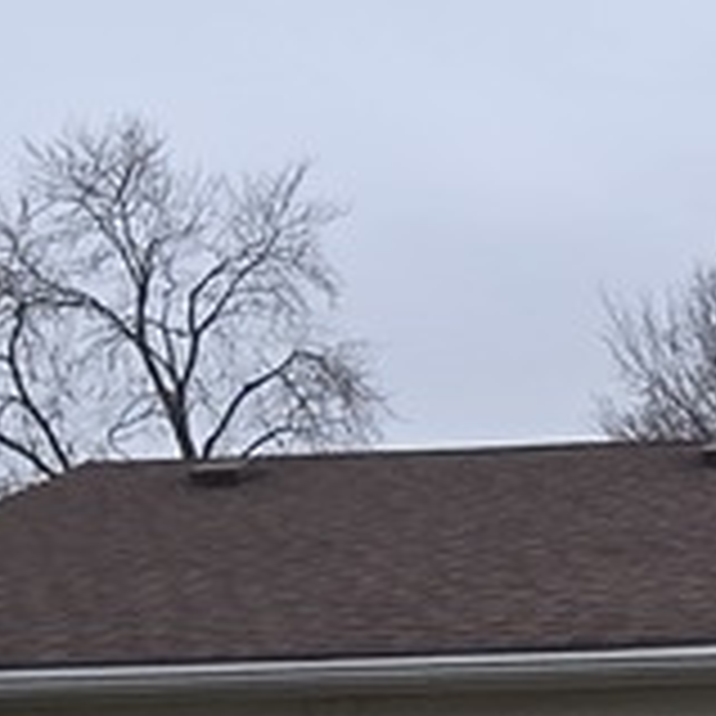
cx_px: 1184
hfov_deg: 15.1
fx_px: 2434
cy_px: 1090
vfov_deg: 15.4
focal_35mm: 104
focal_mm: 2.2
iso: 50
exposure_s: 1/568
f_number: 2.2
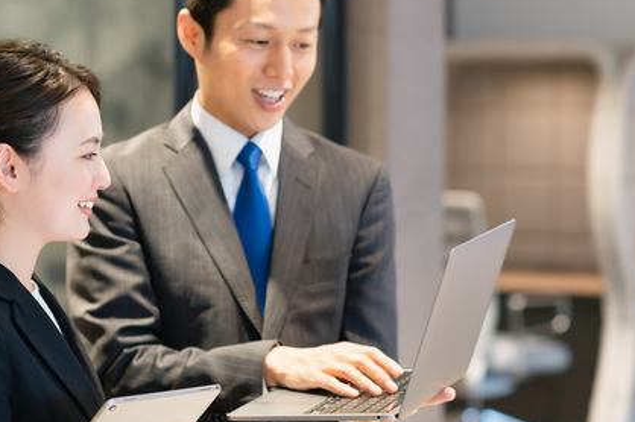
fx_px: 2150
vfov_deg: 11.2
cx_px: 231
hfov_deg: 16.8
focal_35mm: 122
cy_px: 183
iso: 400
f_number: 2.8
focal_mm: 85
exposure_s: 1/160
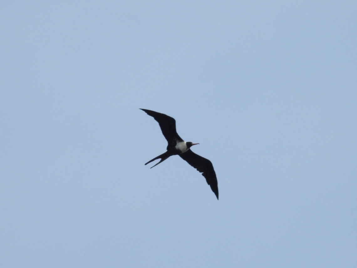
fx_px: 8766
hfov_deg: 2.3
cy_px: 134
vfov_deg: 1.7
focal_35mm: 850
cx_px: 178
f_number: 5.6
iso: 320
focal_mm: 152
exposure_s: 1/2000
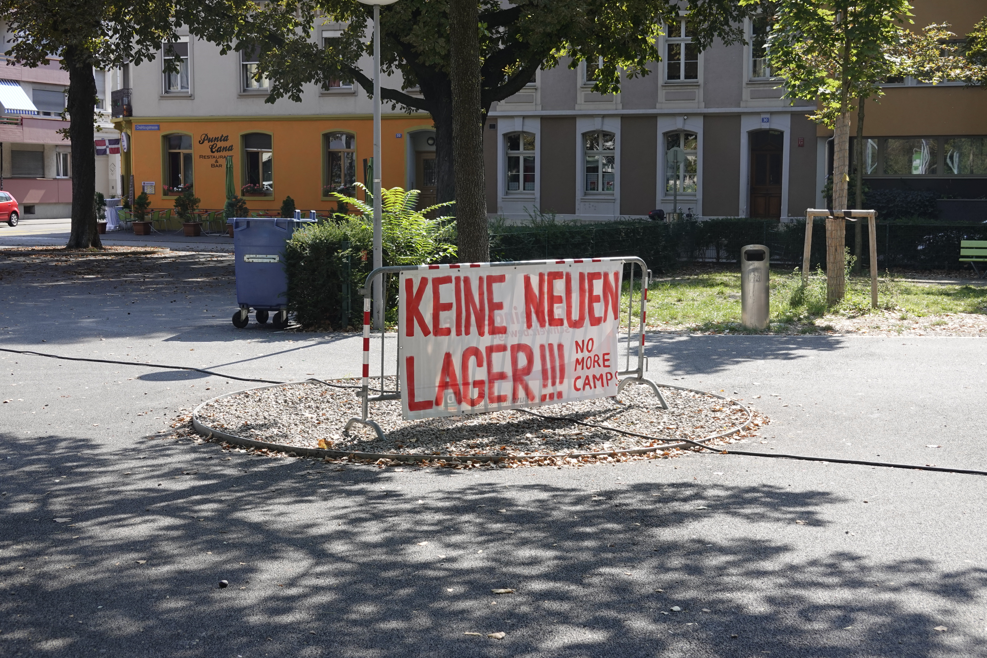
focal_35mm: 55
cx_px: 494
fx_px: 1508
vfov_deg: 24.6
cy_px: 329
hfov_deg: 36.2
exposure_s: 1/320
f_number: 4
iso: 125
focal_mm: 20.26
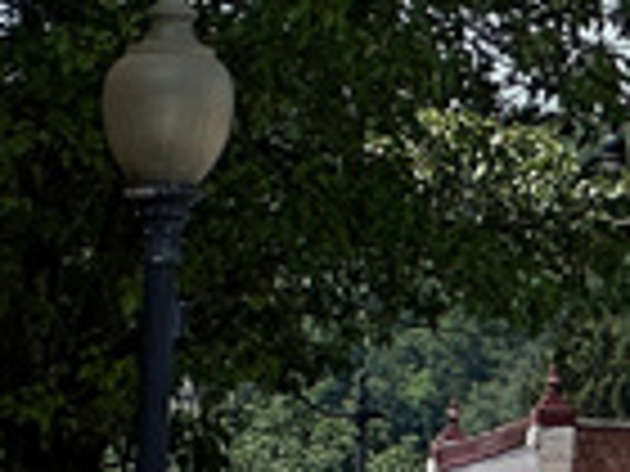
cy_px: -328
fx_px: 10283
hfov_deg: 3.4
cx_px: 1935
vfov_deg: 2.6
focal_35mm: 565
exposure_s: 1/664
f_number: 2.8
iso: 32
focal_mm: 9
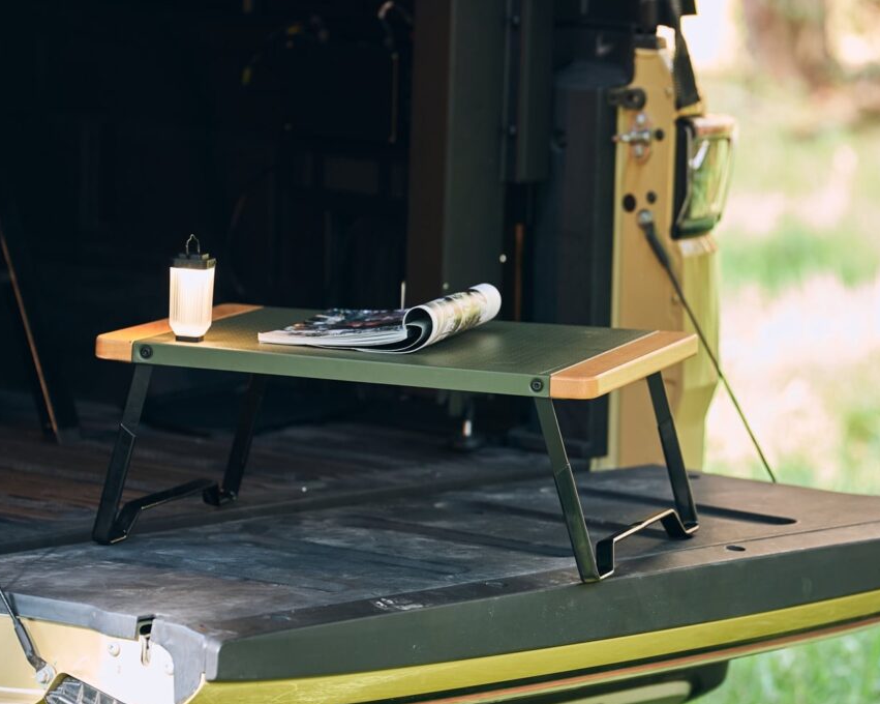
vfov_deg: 6.8
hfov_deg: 8.6
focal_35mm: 226
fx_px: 5883
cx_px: 520
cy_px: 353
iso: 500
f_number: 4
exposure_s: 1/125
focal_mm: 200
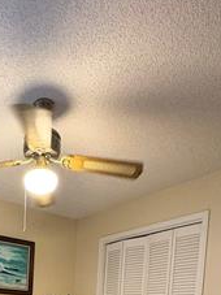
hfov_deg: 36.5
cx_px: 26
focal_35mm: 37
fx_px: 315
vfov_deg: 39.0
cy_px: 340
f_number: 2.2
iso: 640
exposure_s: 1/60
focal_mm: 2.22
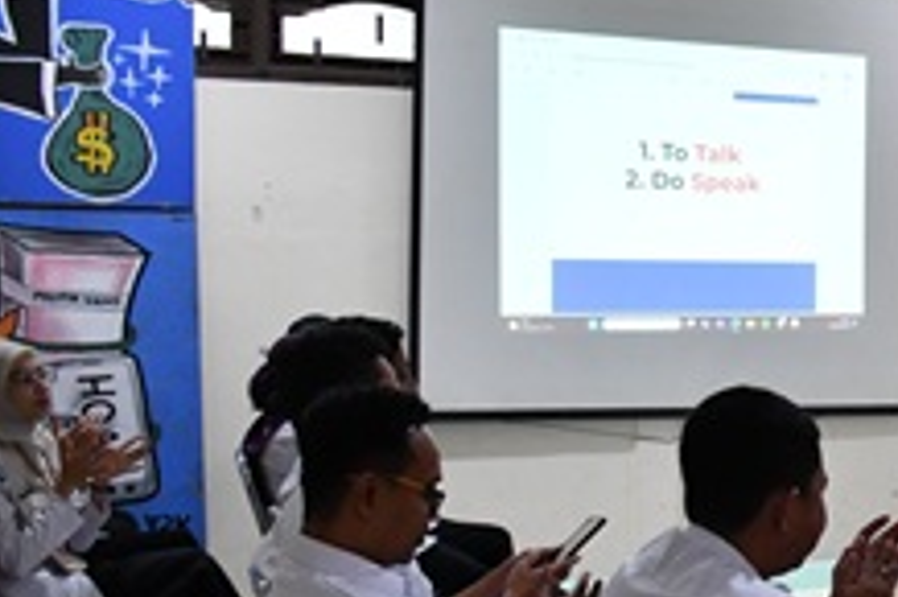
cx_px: 1141
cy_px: 406
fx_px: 1720
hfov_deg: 25.5
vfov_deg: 19.6
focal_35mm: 69
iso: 2000
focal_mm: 18
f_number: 3.5
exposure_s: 1/125
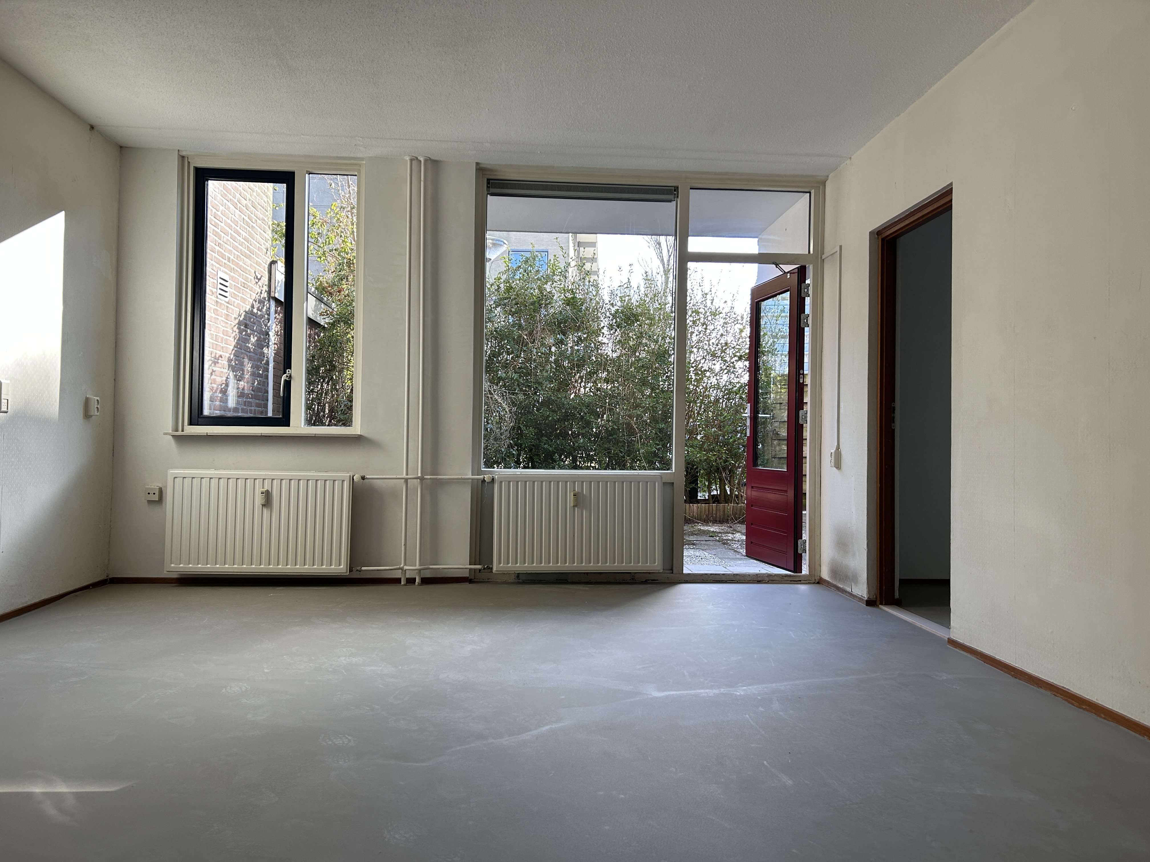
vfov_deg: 53.1
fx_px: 864
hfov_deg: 67.3
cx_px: 575
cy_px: 431
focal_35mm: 26
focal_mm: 5.7
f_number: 1.5
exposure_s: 1/216
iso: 50
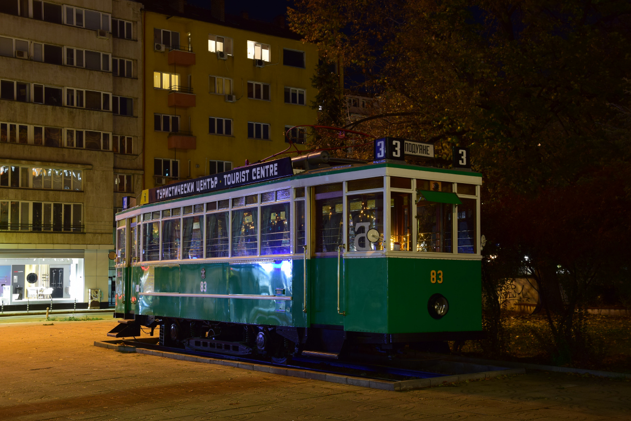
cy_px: 210
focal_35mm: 48
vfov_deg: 28.1
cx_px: 316
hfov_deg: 41.1
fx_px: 841
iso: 200
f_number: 6.3
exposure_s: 3
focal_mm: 32
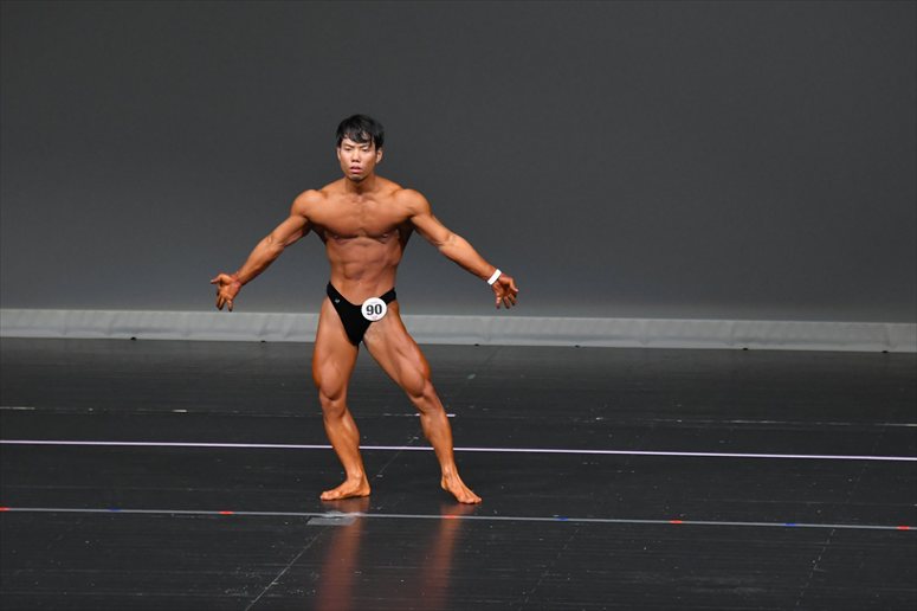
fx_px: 7256
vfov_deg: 4.8
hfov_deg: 7.2
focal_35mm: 285
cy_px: 306
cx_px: 458
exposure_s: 1/400
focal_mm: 190
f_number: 5.6
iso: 4000
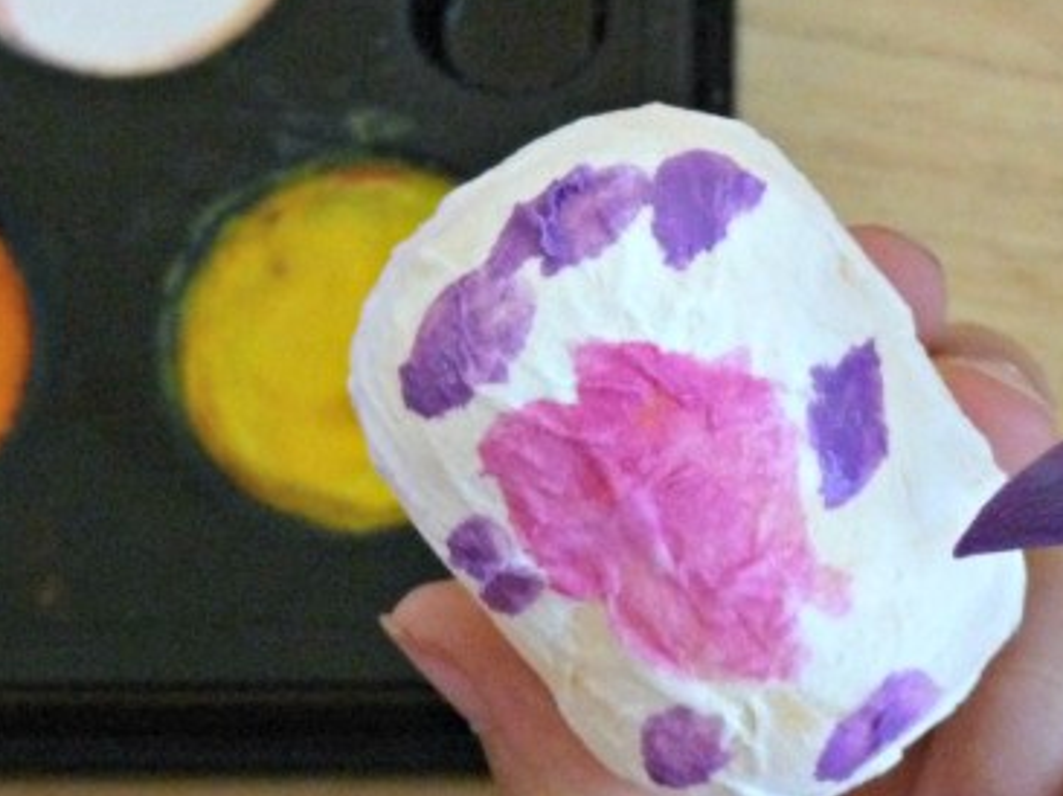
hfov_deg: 15.9
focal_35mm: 123
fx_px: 3775
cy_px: 523
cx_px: 805
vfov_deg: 12.0
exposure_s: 1/160
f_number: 3.4
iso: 500
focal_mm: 13.3
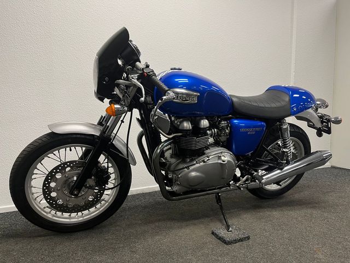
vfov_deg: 53.1
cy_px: 132
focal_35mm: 26
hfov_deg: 67.3
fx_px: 263
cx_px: 175
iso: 80
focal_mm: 5.1
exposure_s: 1/50
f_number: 1.6
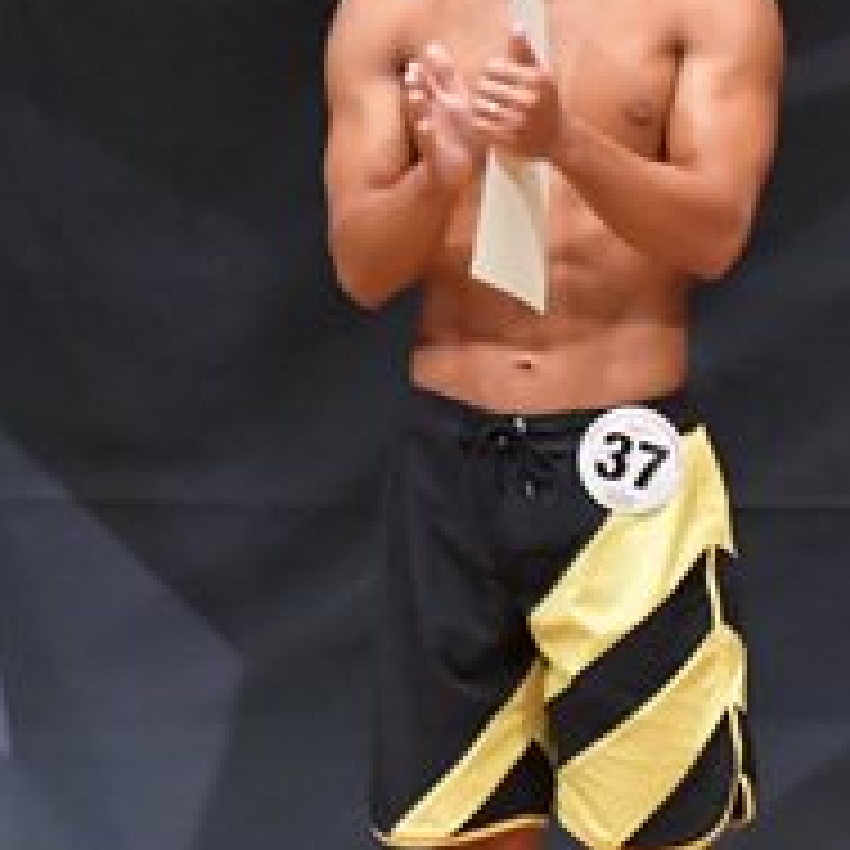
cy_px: 625
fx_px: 24669
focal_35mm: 888
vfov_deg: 2.0
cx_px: 1446
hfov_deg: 2.0
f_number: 5.6
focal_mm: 170
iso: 8000
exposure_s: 1/400
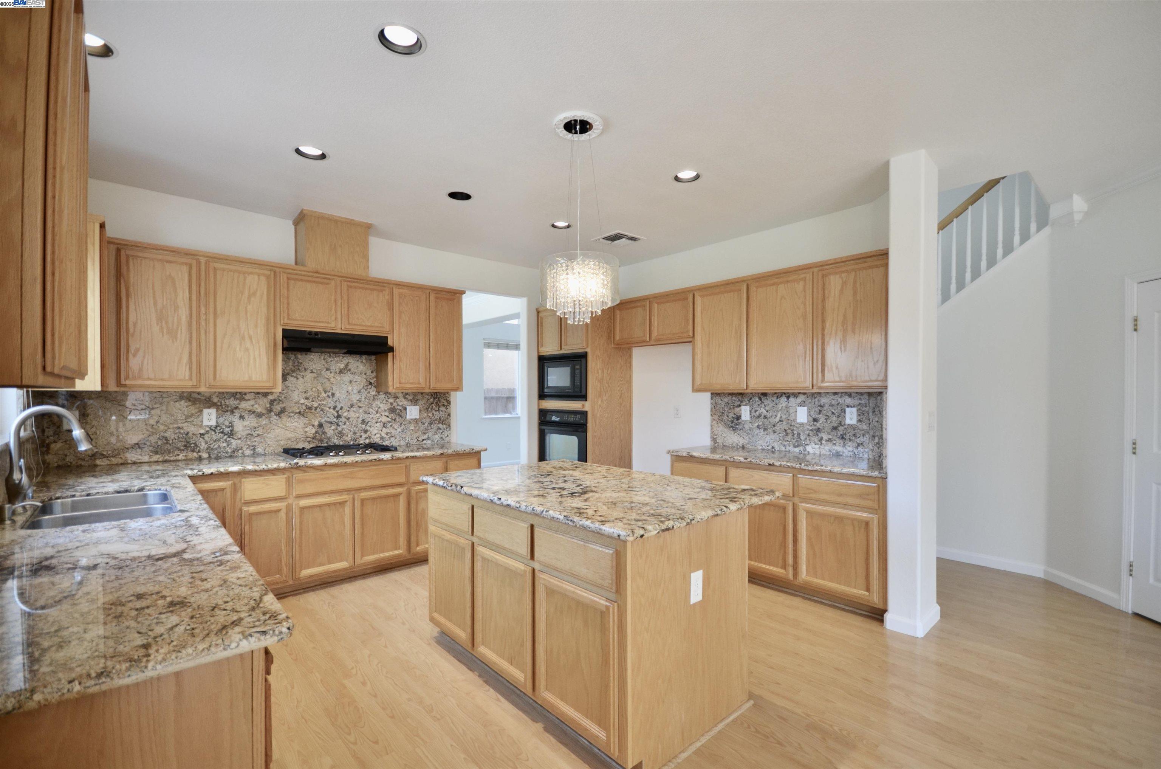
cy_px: 384
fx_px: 483
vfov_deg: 77.1
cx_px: 580
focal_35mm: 15
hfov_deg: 100.5
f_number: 4.5
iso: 400
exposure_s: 1/80
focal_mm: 10
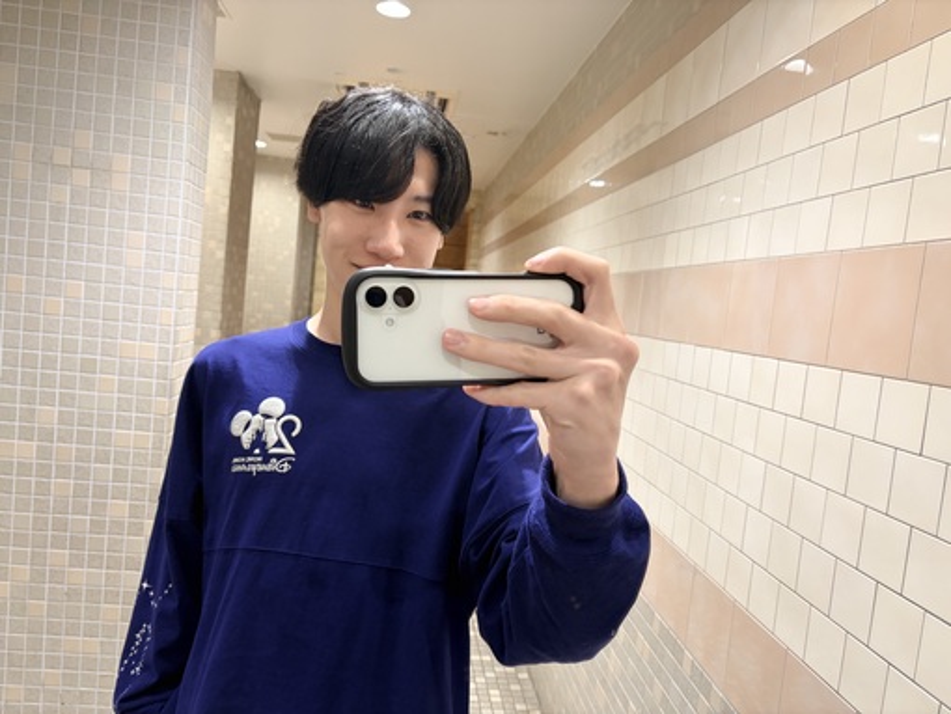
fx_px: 715
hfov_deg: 67.3
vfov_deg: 53.1
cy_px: 357
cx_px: 476
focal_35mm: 26
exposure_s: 1/59
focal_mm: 5.96
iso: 200
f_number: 1.6
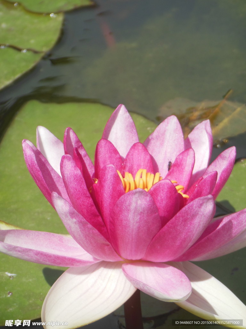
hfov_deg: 5.9
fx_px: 2369
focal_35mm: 250
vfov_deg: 7.9
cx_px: 123
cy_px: 164
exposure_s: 1/640
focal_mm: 45
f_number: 5.8
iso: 125
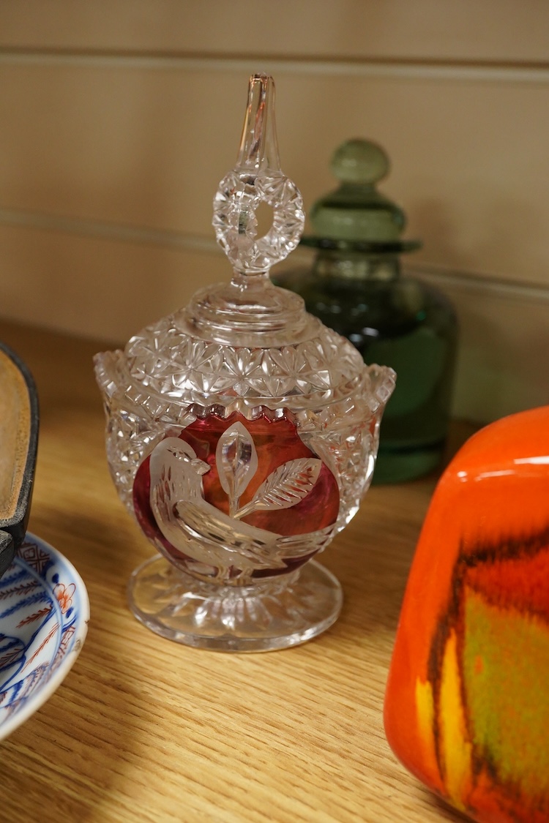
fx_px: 1029
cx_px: 274
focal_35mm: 45
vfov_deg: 43.6
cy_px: 412
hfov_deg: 29.9
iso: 2500
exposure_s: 1/160
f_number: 9
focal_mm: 30
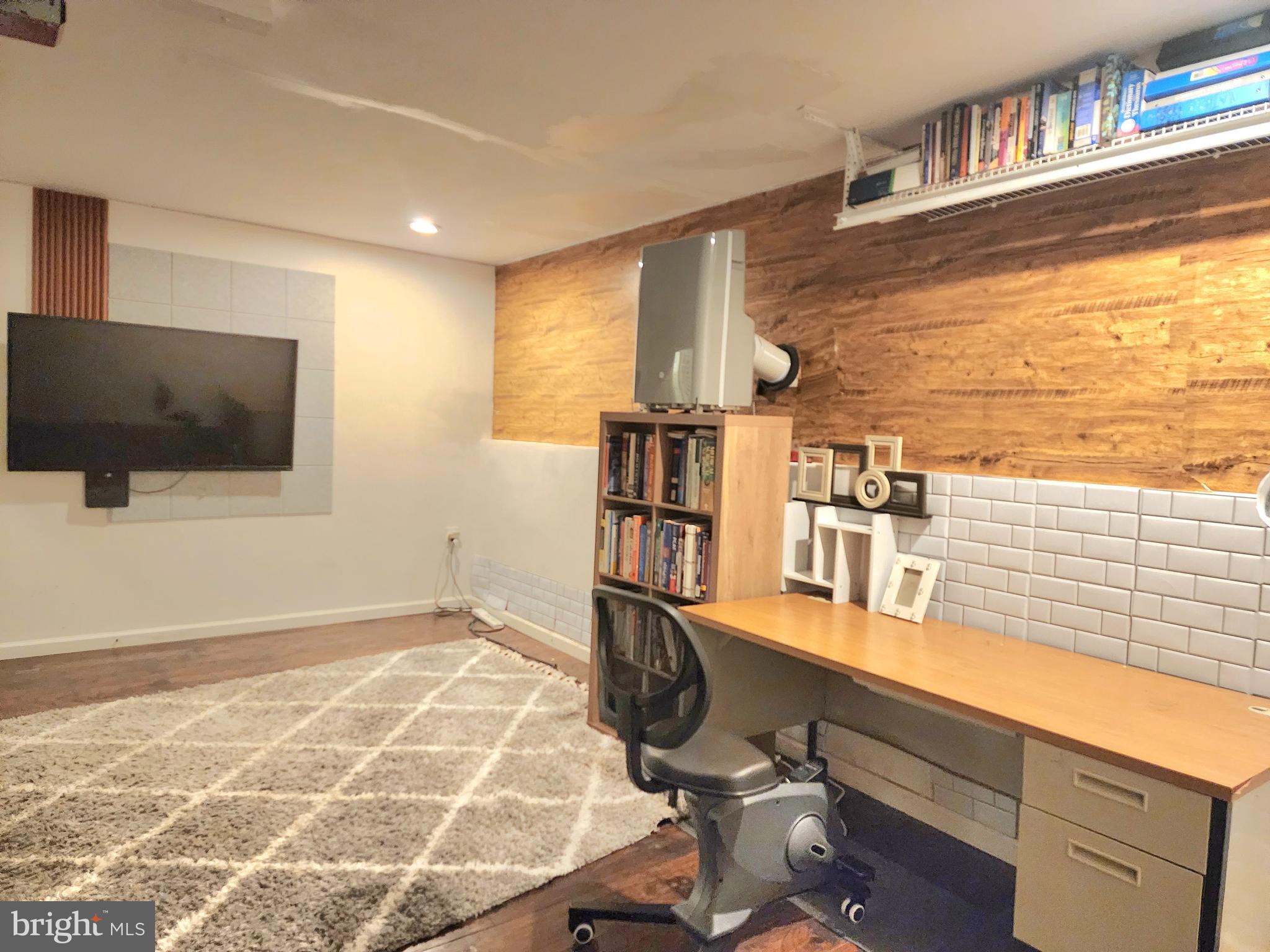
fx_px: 844
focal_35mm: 23
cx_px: 635
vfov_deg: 58.9
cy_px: 476
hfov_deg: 73.9
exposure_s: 1/120
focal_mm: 6.4
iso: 1000
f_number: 1.8
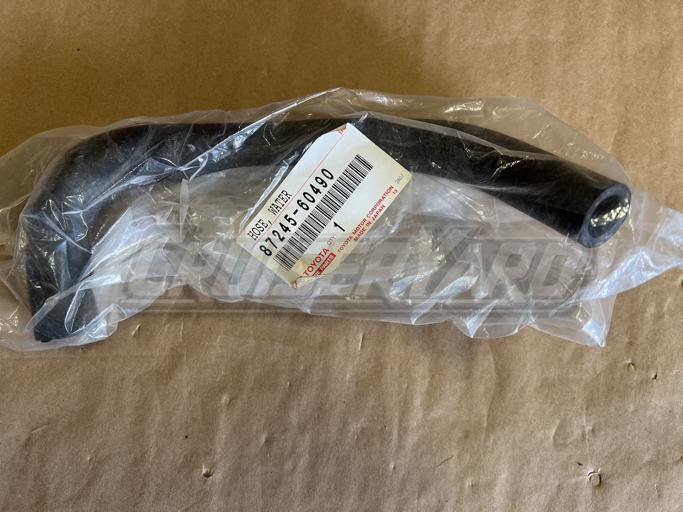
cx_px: 342
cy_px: 256
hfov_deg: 67.3
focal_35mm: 26
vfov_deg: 53.1
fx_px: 513
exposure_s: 1/121
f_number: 1.5
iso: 50
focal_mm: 5.7
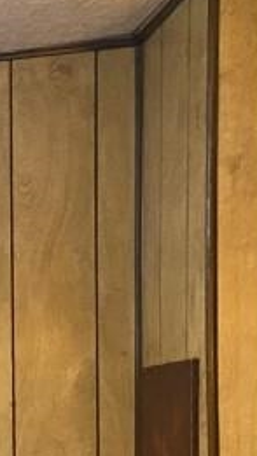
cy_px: 519
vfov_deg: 18.4
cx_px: -621
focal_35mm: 111
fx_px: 1343
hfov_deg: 8.4
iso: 400
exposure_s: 1/60
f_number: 1.8
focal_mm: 4.25
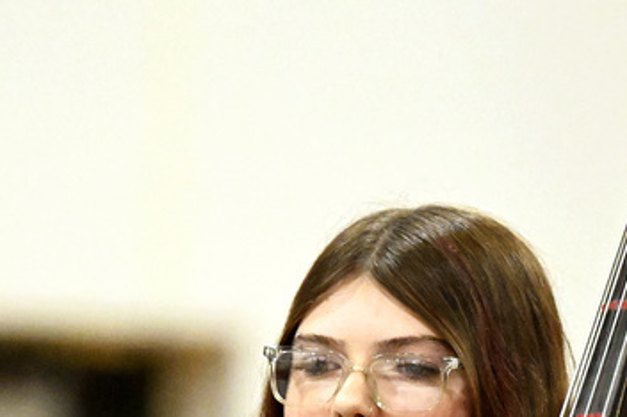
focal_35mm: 873
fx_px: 15190
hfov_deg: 2.4
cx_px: 410
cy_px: 522
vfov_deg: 1.6
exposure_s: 1/800
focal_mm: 200
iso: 10000
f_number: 2.8
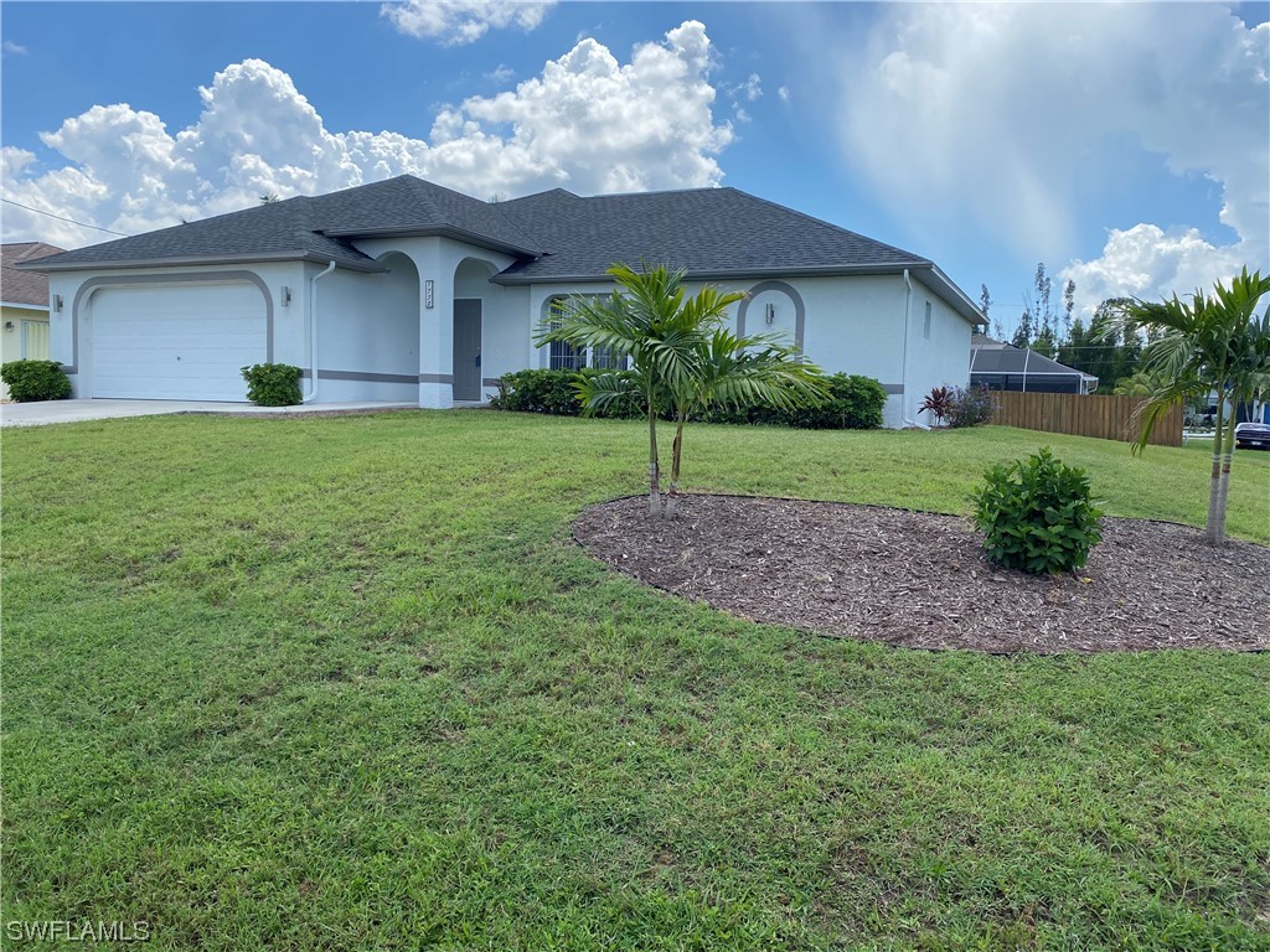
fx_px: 954
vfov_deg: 53.1
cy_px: 476
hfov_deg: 67.3
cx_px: 635
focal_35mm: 26
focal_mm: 4.25
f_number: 1.8
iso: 32
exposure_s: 1/2571
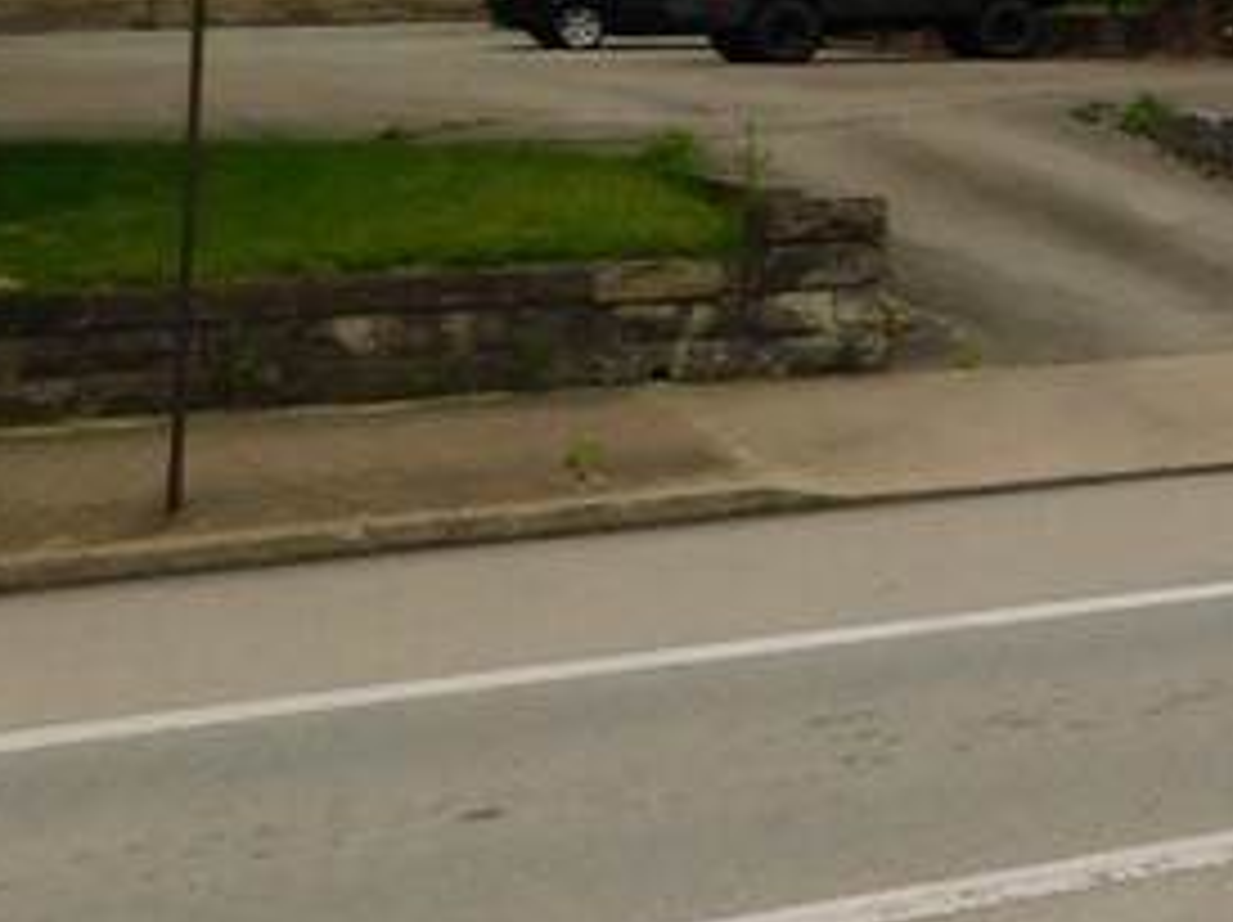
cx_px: 2205
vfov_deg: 16.6
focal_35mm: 86
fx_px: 3061
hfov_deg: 18.2
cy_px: -112
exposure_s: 1/1250
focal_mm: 4
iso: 125
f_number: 3
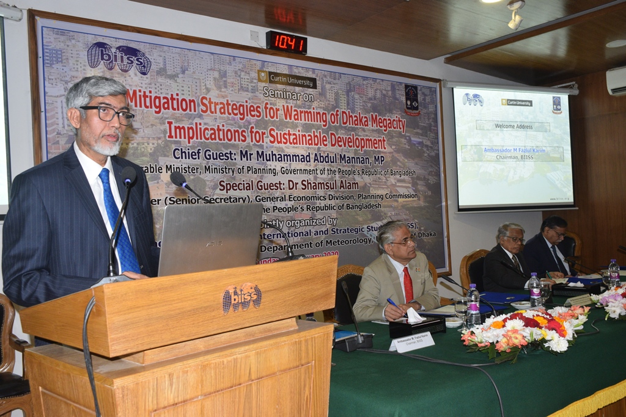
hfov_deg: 57.2
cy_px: 208
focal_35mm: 33
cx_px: 313
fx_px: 574
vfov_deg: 40.0
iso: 800
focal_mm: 22
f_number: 8
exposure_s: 1/60
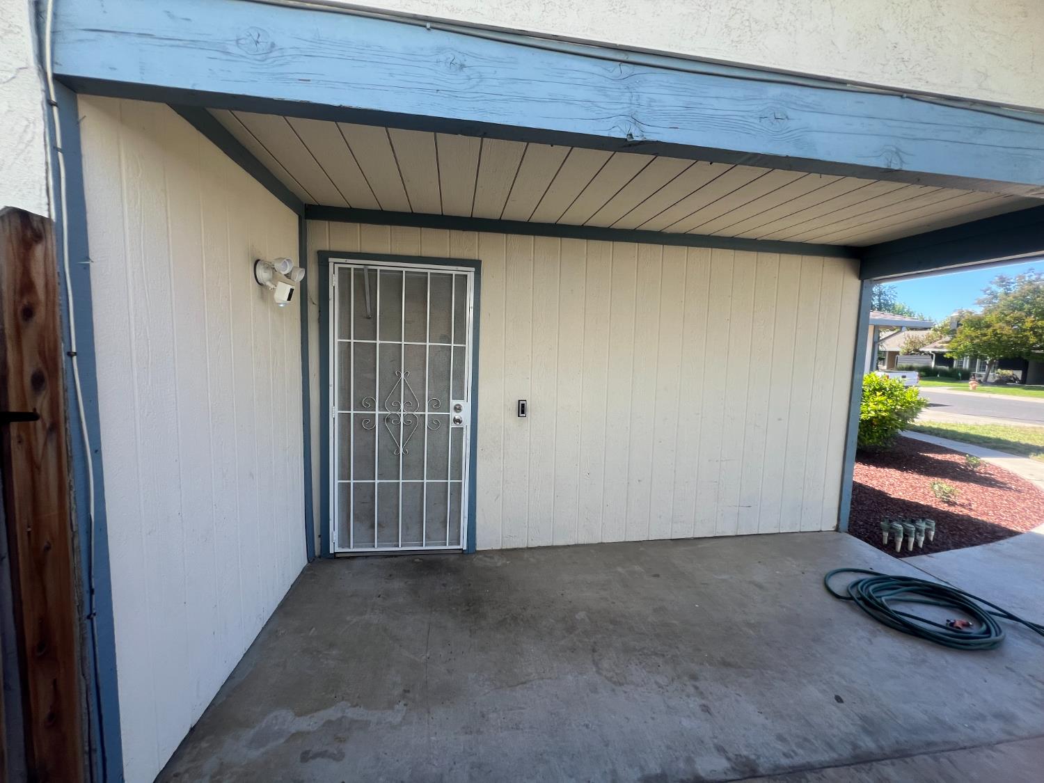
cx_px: 522
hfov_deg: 106.2
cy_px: 392
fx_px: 392
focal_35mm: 13
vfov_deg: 89.9
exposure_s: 1/208
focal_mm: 1.57
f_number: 1.8
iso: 32
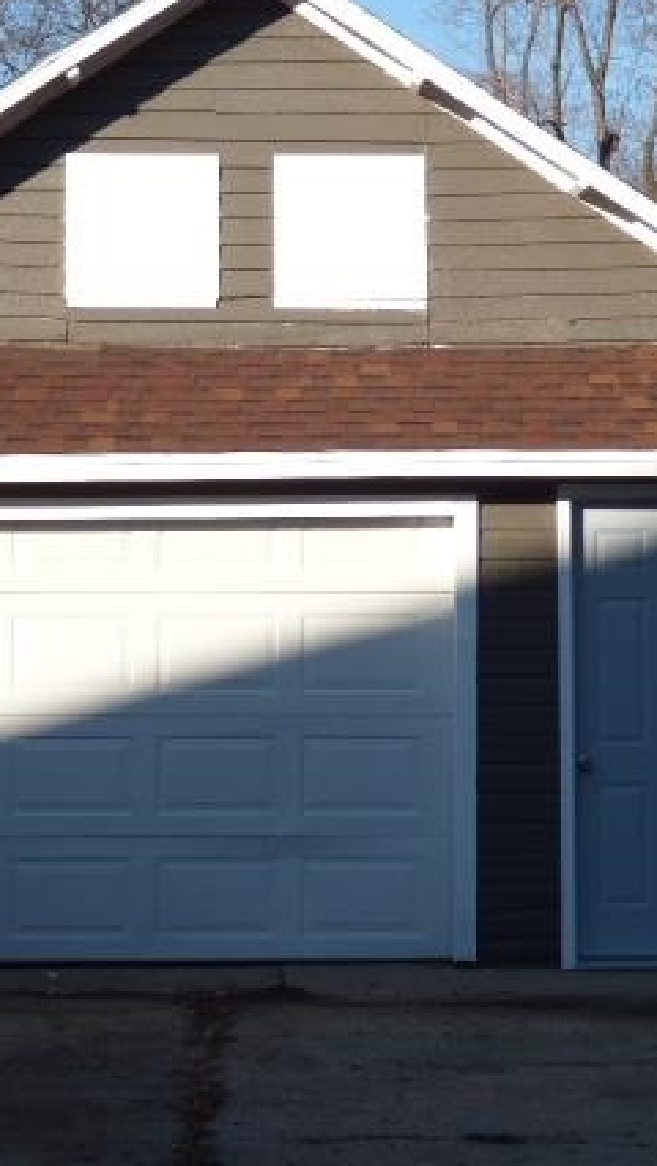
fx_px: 3341
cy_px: 531
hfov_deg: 11.2
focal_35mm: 108
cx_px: 326
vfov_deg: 19.8
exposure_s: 1/640
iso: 100
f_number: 4.2
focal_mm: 11.76
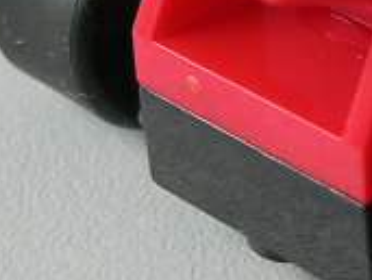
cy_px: -63
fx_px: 2445
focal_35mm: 227
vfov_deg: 6.5
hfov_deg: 8.5
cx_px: 592
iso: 64
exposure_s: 1/40
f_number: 2.8
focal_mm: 7.8
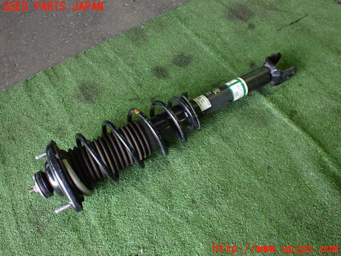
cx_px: 170
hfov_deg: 60.0
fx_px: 296
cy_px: 128
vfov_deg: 46.8
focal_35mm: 30
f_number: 2.3
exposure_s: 1/60
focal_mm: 5.4
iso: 800
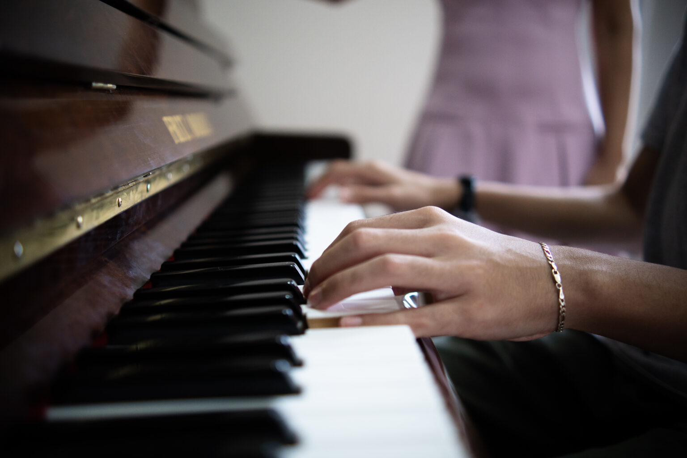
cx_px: 344
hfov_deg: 55.1
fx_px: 658
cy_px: 229
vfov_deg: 38.4
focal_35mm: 34
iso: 200
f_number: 1.4
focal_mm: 23
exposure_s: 1/320
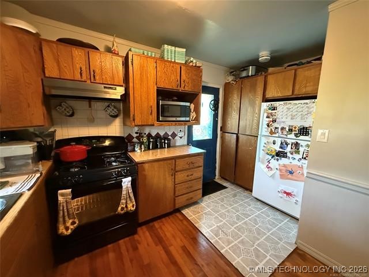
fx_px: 149
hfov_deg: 102.1
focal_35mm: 14
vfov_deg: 85.7
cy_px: 138
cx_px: 184
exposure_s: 1/60
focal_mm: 2.22
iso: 1250
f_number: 2.2
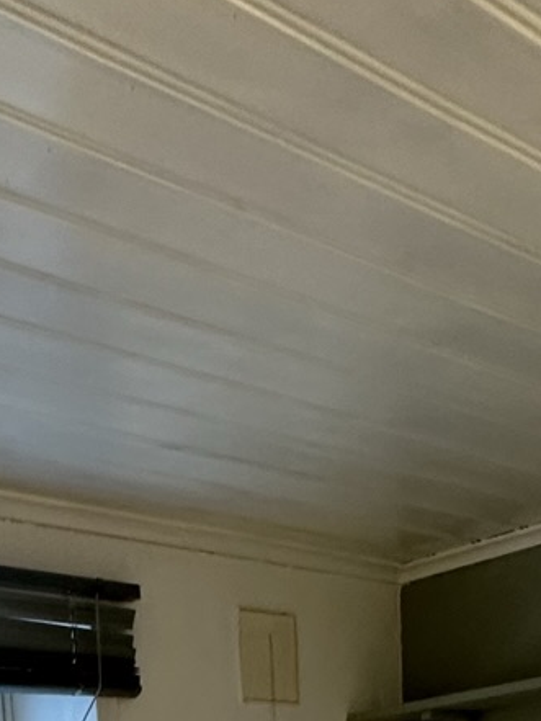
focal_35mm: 65
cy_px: 1259
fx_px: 1354
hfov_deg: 22.3
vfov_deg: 21.2
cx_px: 96
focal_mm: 2.22
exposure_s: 1/50
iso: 200
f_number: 2.2
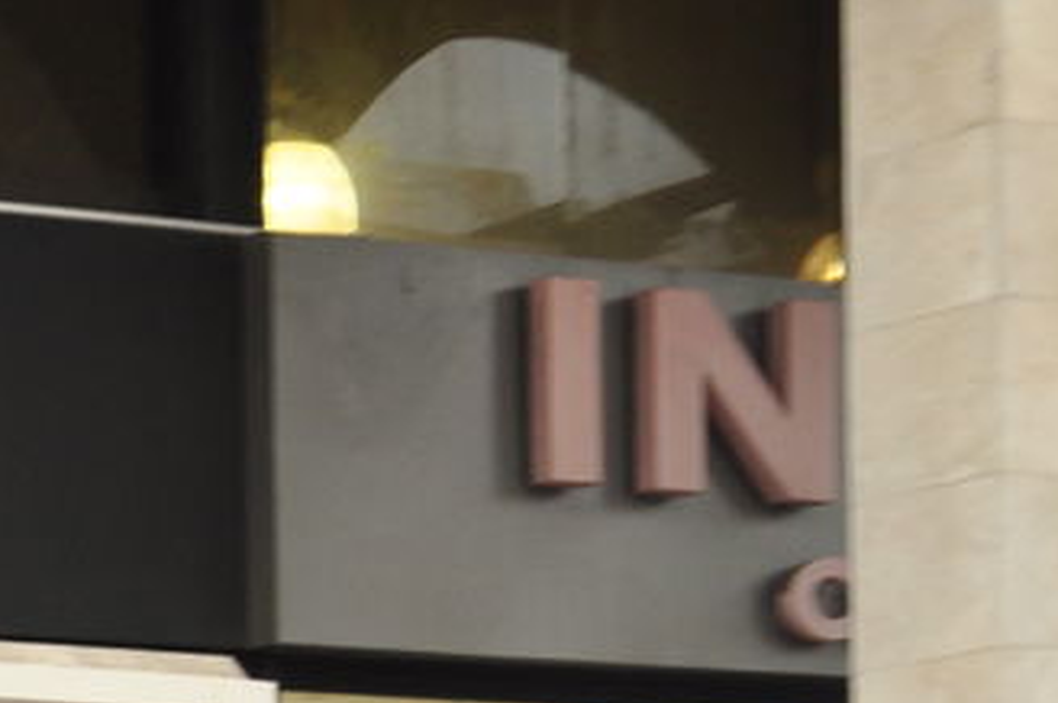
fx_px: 6019
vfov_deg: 6.5
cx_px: -852
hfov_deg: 9.5
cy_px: 1495
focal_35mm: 205
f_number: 5.6
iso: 400
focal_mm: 32
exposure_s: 1/80
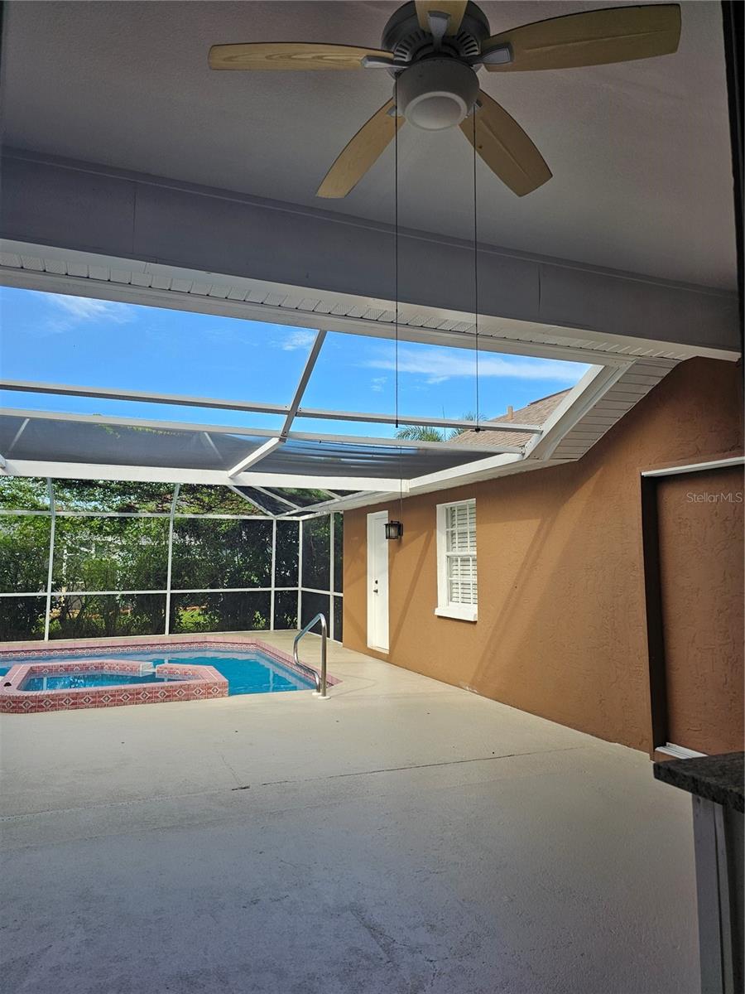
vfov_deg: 73.9
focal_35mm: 23
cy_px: 497
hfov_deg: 58.9
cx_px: 372
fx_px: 660
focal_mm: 6.3
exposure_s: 1/180
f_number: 1.7
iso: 20
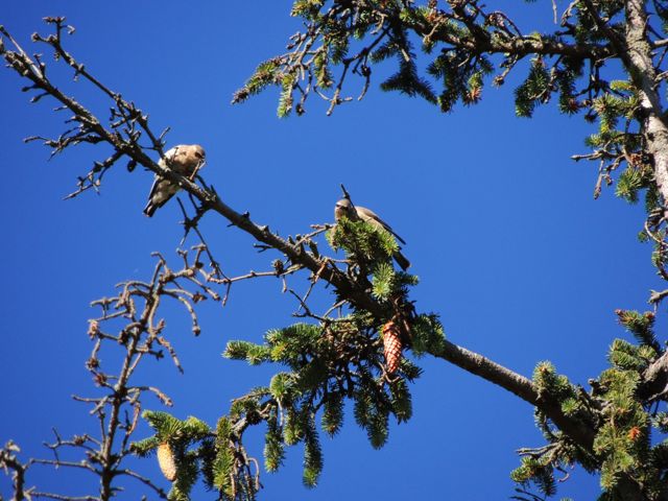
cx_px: 334
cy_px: 250
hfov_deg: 2.0
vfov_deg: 1.5
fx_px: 19297
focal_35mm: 1000
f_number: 5.9
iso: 250
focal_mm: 180
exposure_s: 1/500
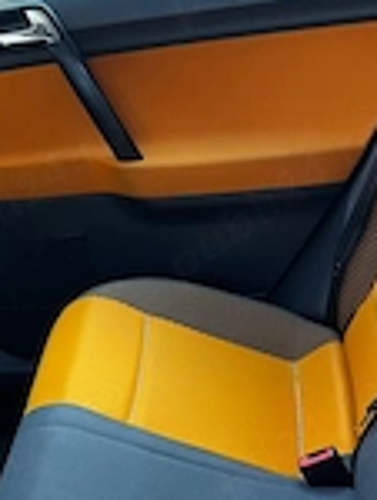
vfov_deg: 28.4
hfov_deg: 22.7
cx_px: 83
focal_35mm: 64
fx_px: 927
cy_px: 500
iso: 100
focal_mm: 6.86
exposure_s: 1/121
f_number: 1.78
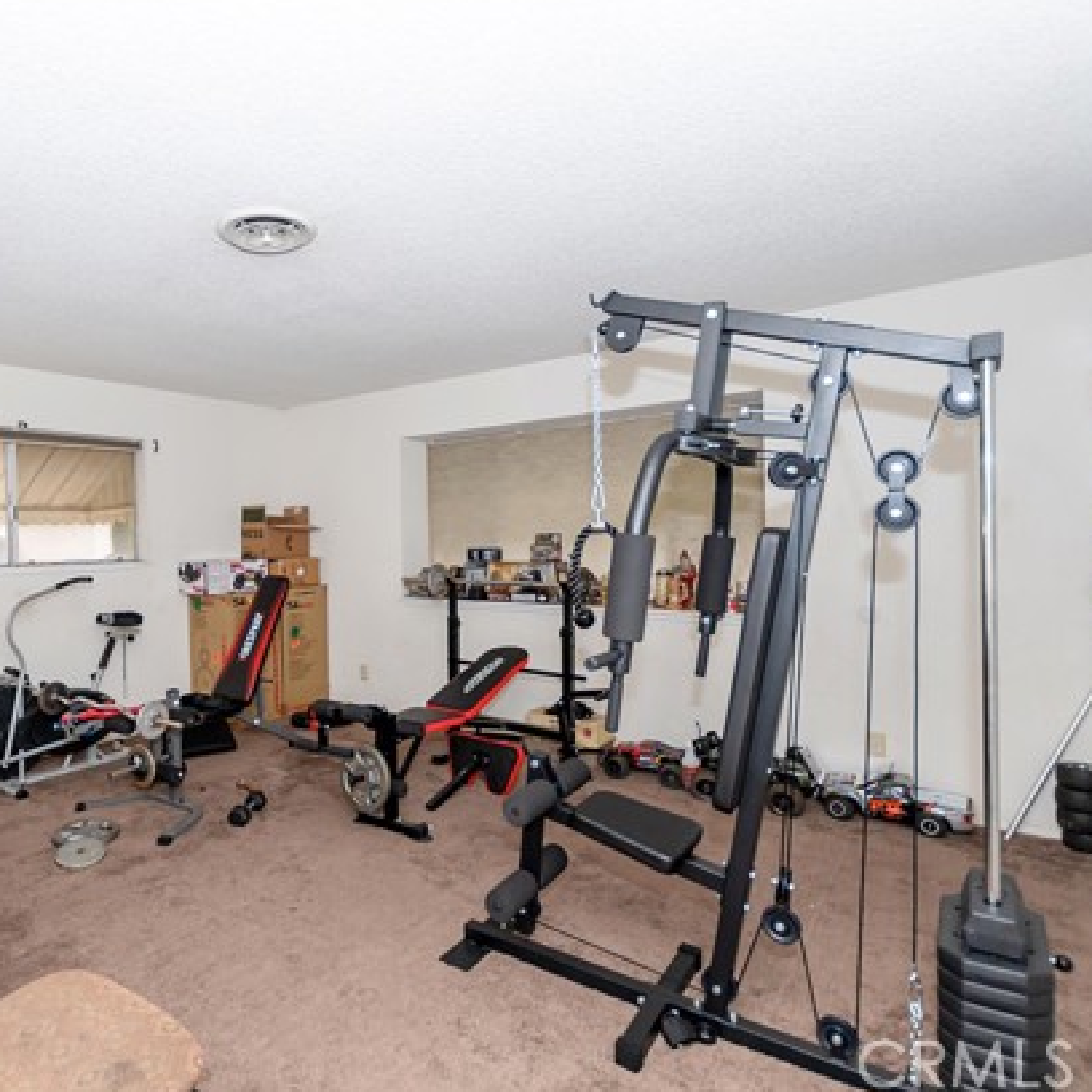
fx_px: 714
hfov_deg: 72.5
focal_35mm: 20
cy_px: 531
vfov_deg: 74.8
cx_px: 361
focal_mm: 10
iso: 320
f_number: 3.5
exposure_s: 1/160
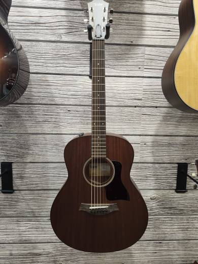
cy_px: 132
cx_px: 99
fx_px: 175
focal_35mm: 23
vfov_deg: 73.9
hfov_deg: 58.9
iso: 320
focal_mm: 5.54
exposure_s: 1/120
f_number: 1.8
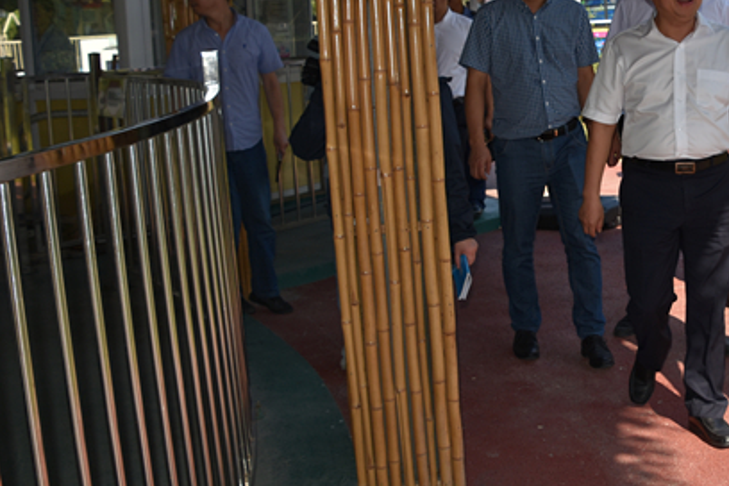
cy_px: 147
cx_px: 654
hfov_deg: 35.4
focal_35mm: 53
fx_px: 1073
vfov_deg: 25.3
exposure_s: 1/250
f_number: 7.1
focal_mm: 18
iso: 100
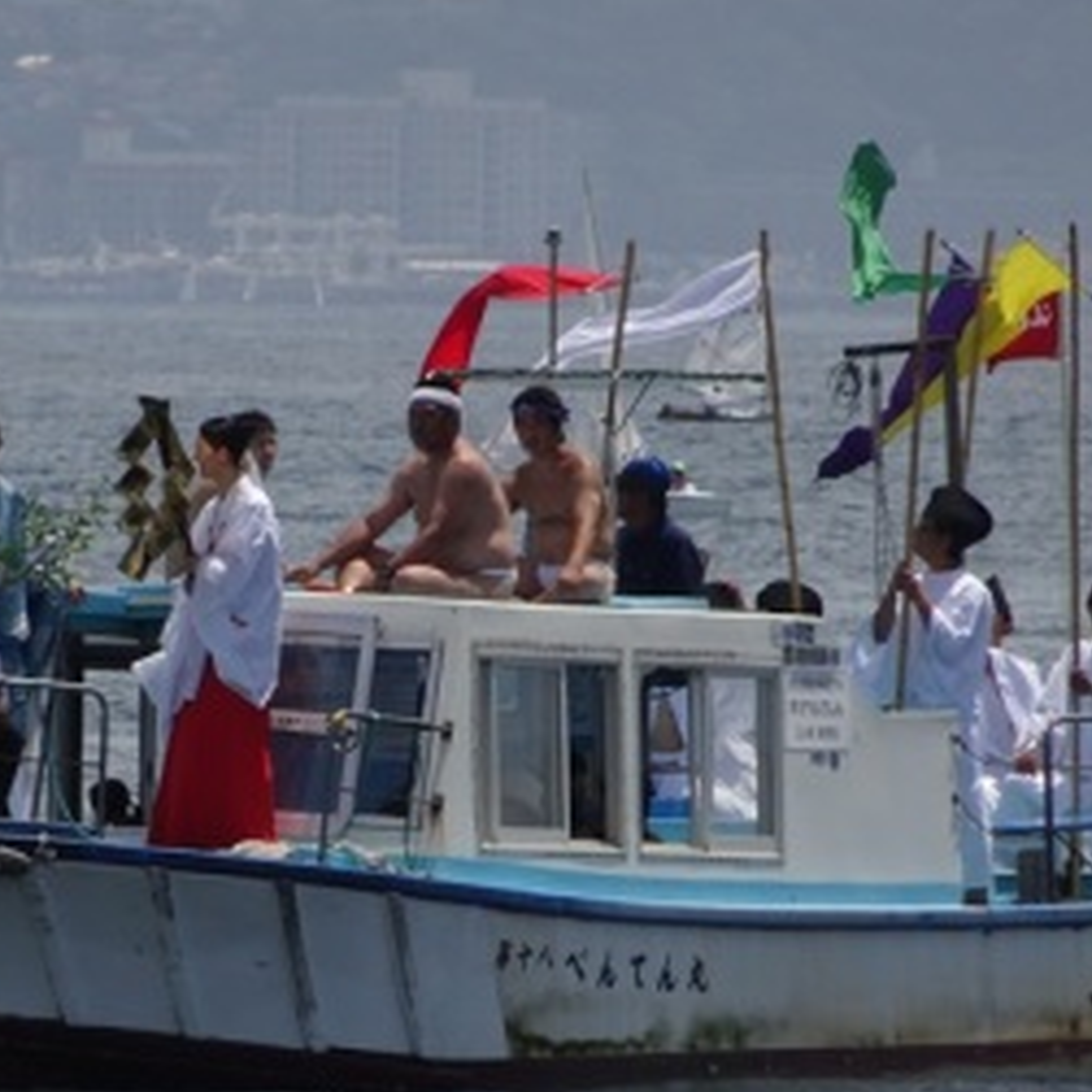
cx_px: 461
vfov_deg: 1.7
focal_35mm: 1032
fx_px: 36832
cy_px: 733
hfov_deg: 1.7
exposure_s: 1/640
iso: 80
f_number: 6.3
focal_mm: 99.92
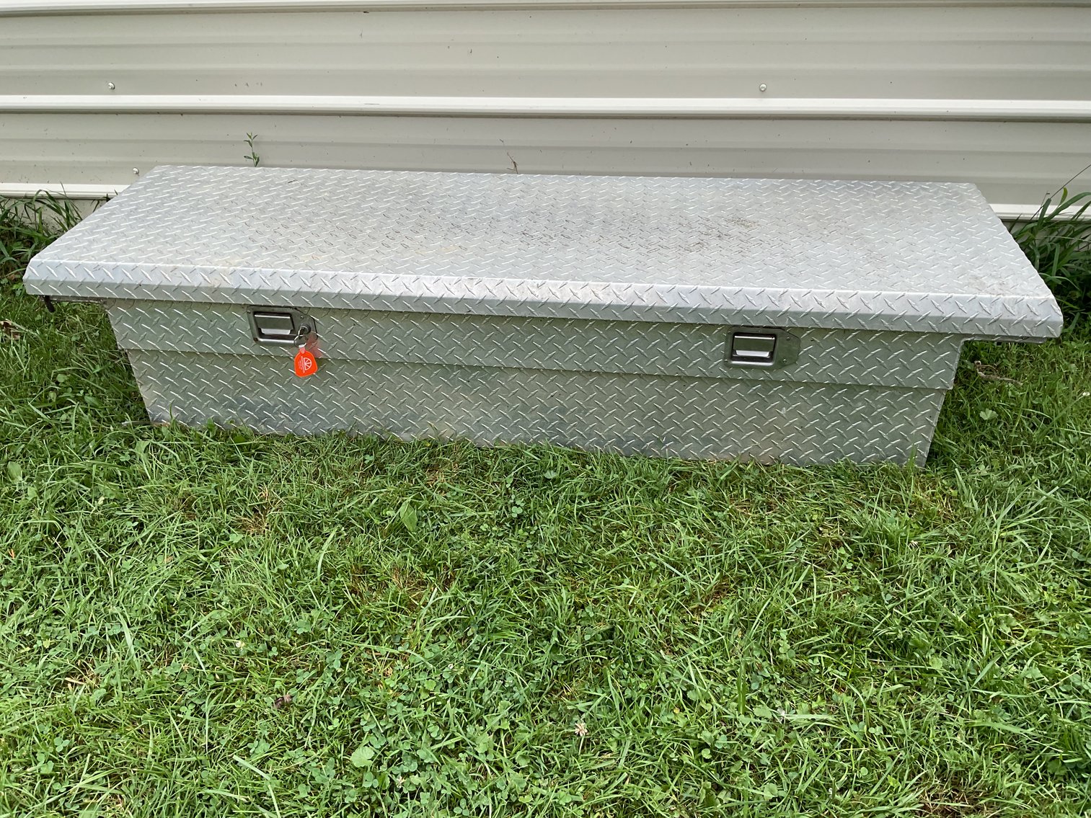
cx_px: 546
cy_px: 409
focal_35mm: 29
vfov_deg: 48.2
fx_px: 914
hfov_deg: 61.7
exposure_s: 1/432
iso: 16
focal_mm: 3
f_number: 1.8
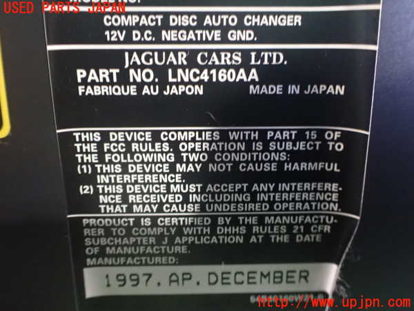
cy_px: 156
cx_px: 207
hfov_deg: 60.0
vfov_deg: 46.8
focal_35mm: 30
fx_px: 359
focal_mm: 5.4
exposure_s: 1/30
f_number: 2.3
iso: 1600
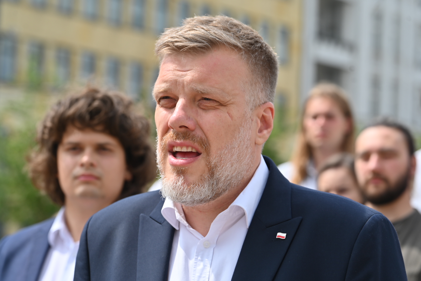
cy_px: 140
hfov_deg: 16.4
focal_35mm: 125
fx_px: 1462
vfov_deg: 11.0
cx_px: 210
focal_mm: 125
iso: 100
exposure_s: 1/400
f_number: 5.6
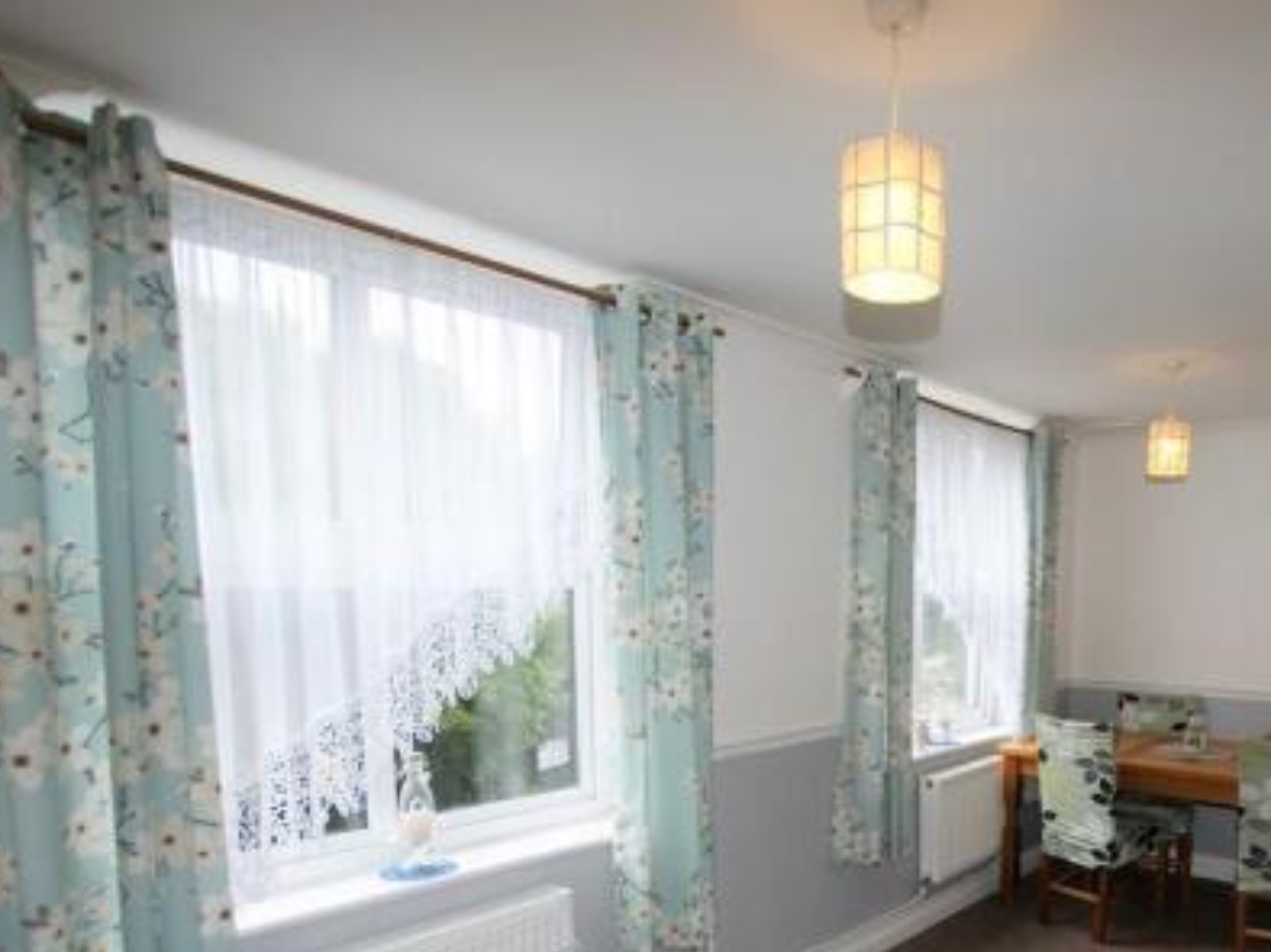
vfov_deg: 54.9
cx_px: 910
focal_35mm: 24
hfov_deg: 68.2
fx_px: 881
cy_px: 678
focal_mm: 10
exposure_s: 1/160
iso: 125
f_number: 4
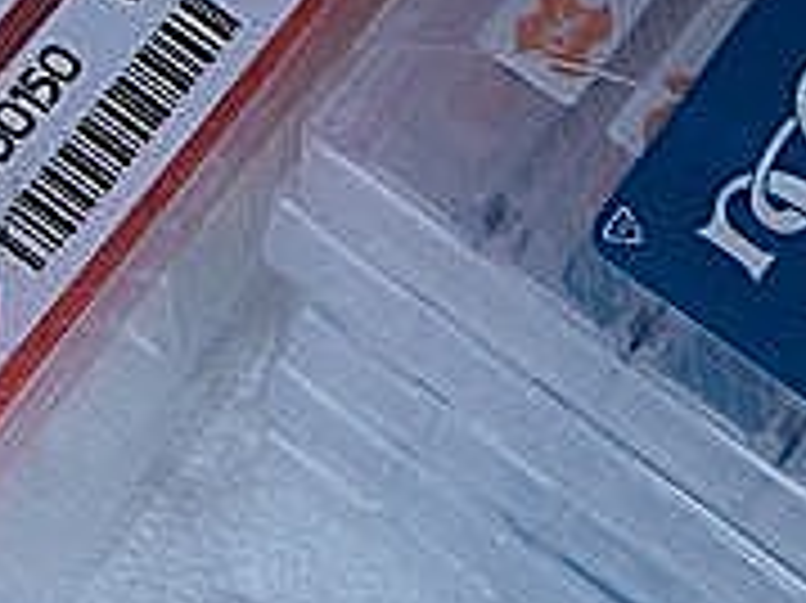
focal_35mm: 136
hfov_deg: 14.5
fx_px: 3165
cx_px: 491
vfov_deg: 10.7
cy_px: -166
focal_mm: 6.2
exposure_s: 1/80
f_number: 2.7
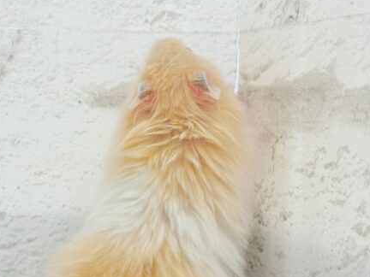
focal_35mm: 77
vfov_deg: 19.1
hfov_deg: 25.1
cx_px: 97
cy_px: 158
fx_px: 823
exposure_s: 1/100
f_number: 1.6
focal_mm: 5.96
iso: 64
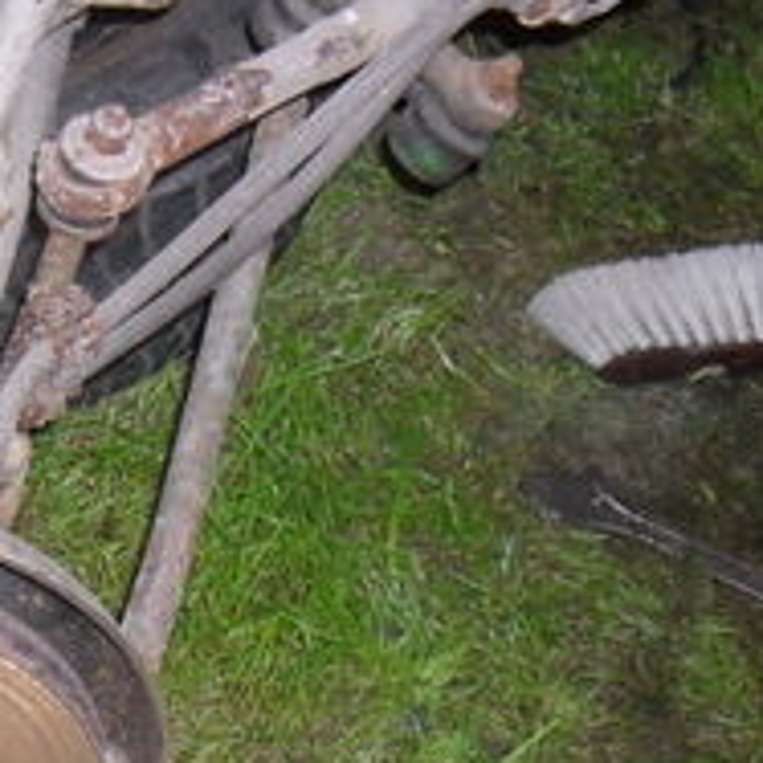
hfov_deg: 15.4
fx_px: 2643
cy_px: 877
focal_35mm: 106
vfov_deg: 15.9
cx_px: -294
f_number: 3.2
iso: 200
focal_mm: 6.3
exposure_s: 1/45
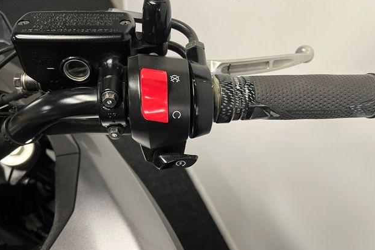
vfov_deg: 46.3
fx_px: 292
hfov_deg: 65.5
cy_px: 113
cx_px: 183
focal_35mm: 28
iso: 125
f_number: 1.6
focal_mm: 5.1
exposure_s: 1/50
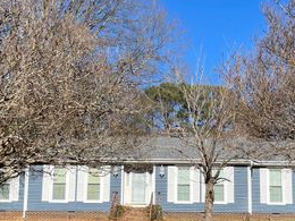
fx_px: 426
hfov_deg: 38.0
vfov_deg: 28.8
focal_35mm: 50
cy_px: 159
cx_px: 179
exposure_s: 1/2747
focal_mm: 4.2
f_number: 1.6
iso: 32
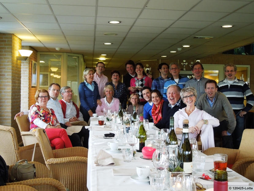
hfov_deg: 43.8
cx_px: 127
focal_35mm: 43
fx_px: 316
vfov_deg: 33.6
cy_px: 96
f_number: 3.9
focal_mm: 7.8
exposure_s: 1/20
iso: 400
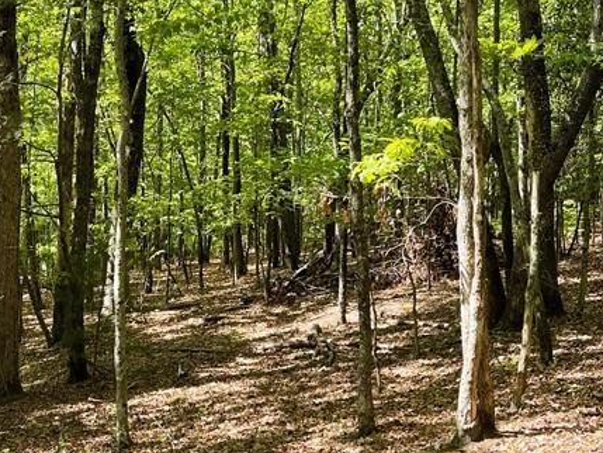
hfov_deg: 30.1
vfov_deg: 23.6
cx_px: 83
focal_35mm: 62
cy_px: 201
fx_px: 1080
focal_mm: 5.1
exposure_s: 1/402
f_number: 1.6
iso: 32
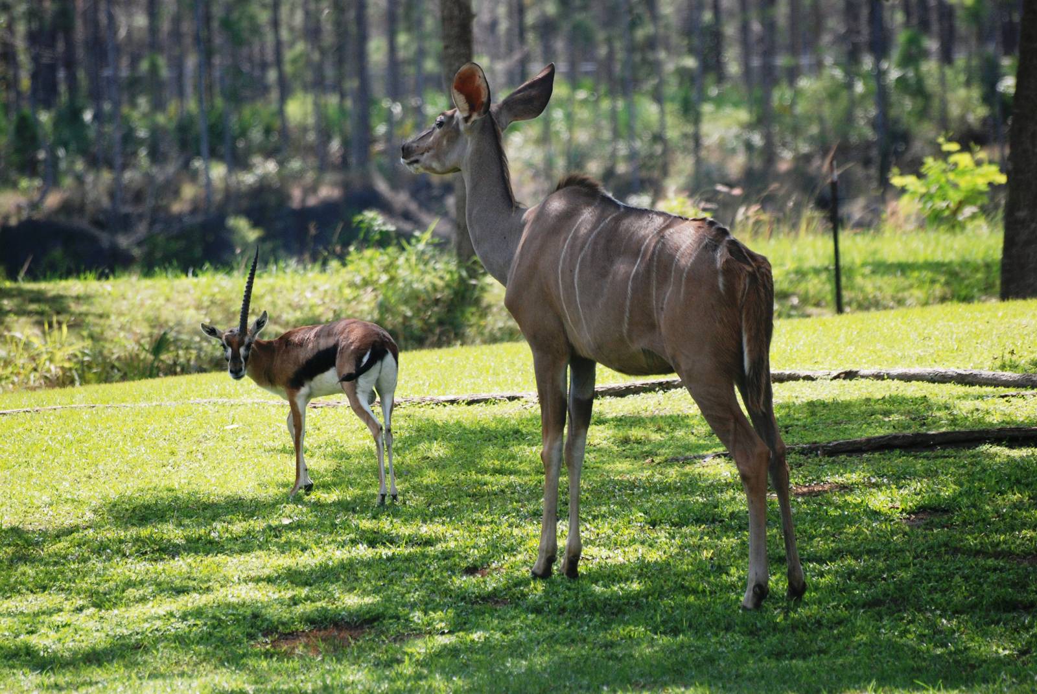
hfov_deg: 5.7
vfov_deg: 3.8
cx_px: 518
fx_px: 10382
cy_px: 347
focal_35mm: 360
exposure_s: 1/800
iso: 400
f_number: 5.3
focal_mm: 240
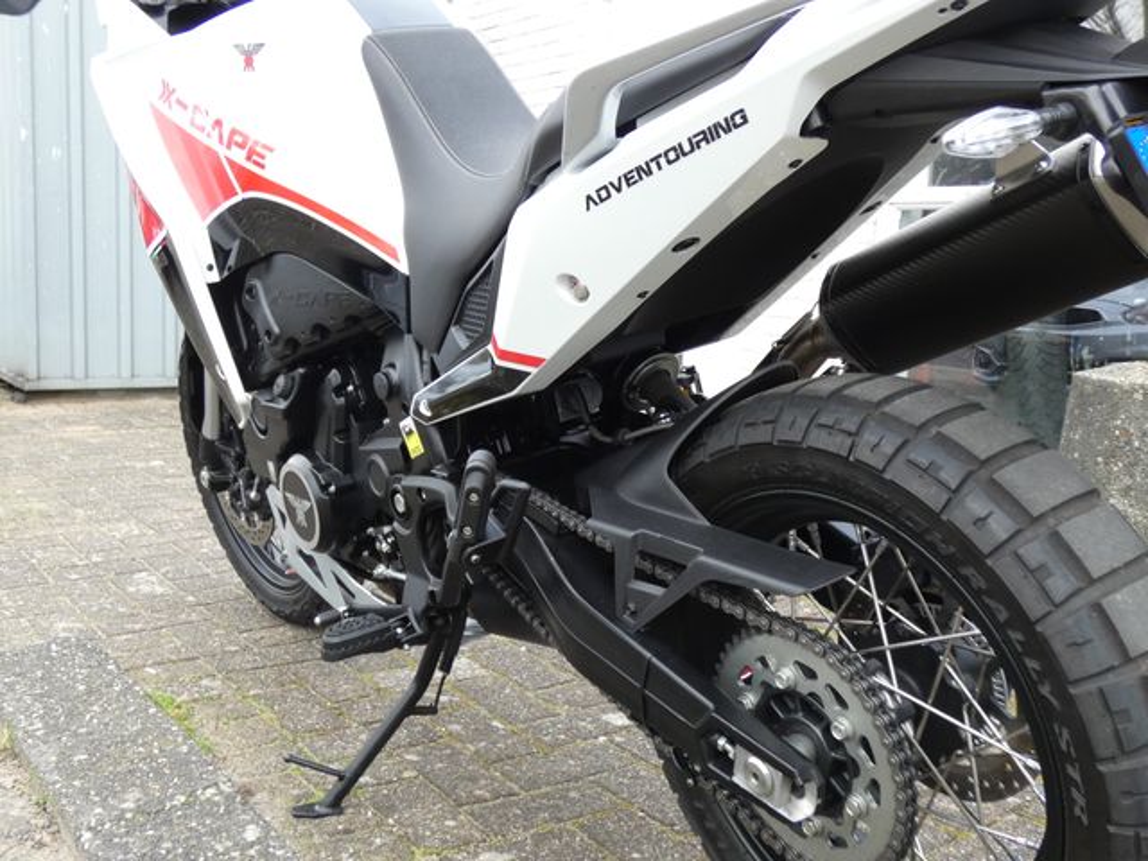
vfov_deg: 39.7
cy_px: 430
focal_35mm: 36
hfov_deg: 51.4
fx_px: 1194
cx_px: 574
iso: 160
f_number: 3.5
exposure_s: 1/80
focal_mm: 6.5
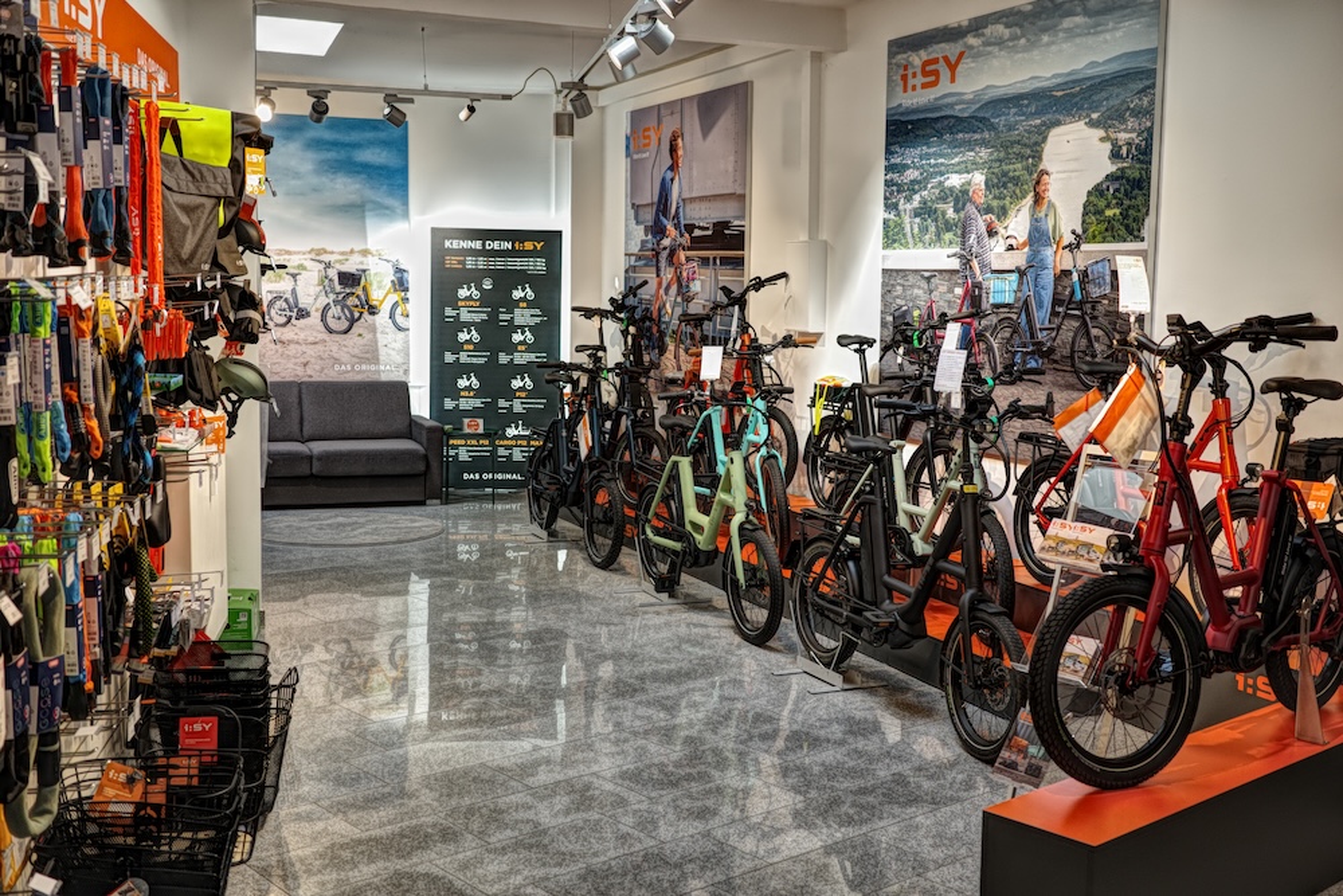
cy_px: 448
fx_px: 1492
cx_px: 672
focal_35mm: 40
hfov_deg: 48.5
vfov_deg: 33.4
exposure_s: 1/40
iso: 100
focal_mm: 26
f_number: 2.8
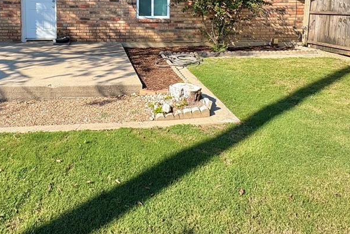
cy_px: 21
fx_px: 243
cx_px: 120
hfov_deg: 69.7
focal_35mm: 25
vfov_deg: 46.1
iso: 40
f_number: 2.2
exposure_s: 1/1078
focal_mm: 2.22
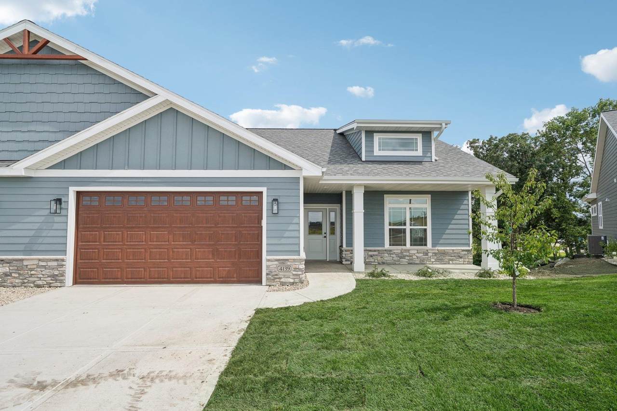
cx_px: 308
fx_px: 291
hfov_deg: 93.3
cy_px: 206
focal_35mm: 17
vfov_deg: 70.4
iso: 320
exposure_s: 1/500
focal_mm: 17
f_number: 8
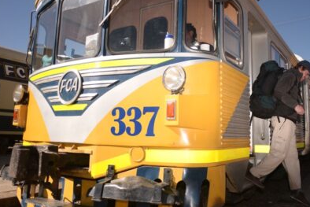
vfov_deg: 39.9
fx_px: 284
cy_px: 91
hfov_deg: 56.5
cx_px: 194
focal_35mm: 33
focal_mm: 20
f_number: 2.8
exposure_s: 1/3200
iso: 200
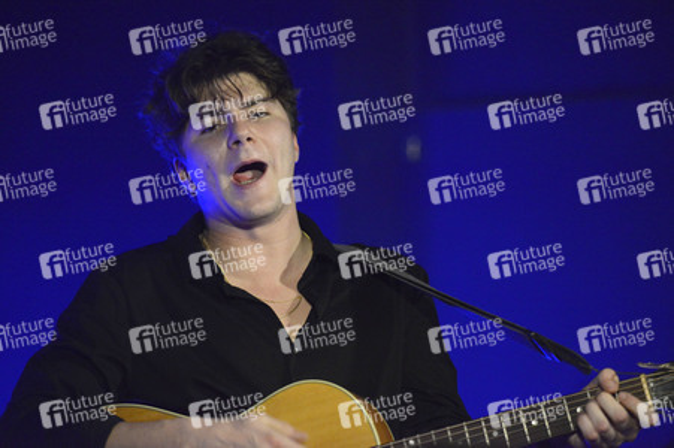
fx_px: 2993
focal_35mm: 160
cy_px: 224
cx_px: 337
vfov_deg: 8.6
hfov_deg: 12.8
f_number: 2.8
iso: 8063
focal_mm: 160
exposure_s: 1/250
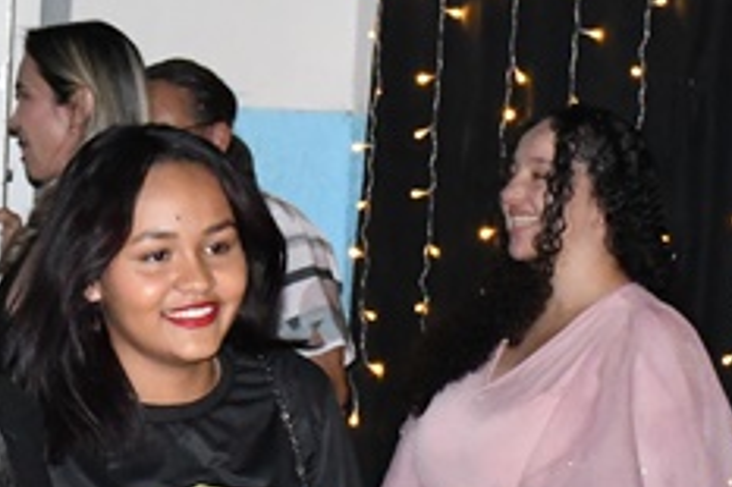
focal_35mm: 264
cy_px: 495
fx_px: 5364
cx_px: 44
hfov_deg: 7.8
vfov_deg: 5.2
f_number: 6.3
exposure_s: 1/160
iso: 5000
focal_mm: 40
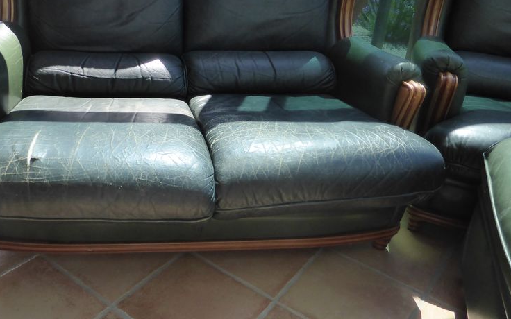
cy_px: 135
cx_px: 194
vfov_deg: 35.3
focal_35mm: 36
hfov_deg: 53.5
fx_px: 501
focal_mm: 4.3
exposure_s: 1/320
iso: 200
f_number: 3.3
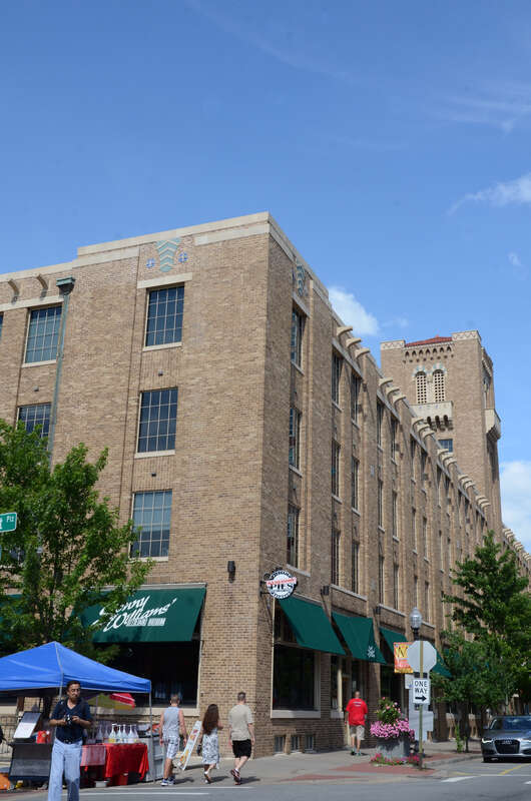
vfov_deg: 49.6
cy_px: 400
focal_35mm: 39
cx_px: 266
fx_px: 867
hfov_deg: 34.1
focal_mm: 26
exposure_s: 1/250
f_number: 11
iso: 320
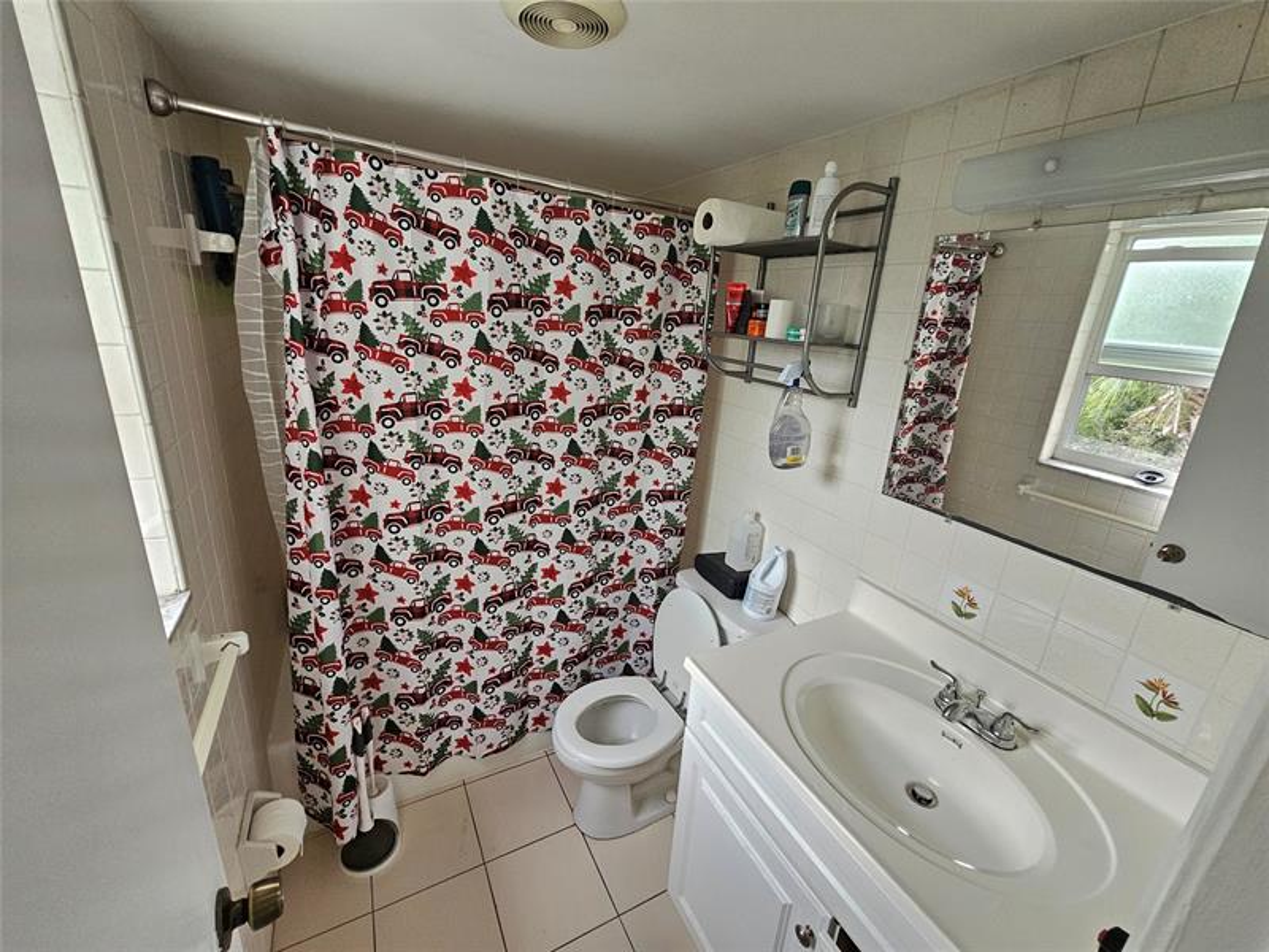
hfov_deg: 106.2
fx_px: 477
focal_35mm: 13
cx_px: 634
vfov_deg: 89.9
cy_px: 476
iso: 320
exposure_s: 1/100
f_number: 2.2
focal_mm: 2.2
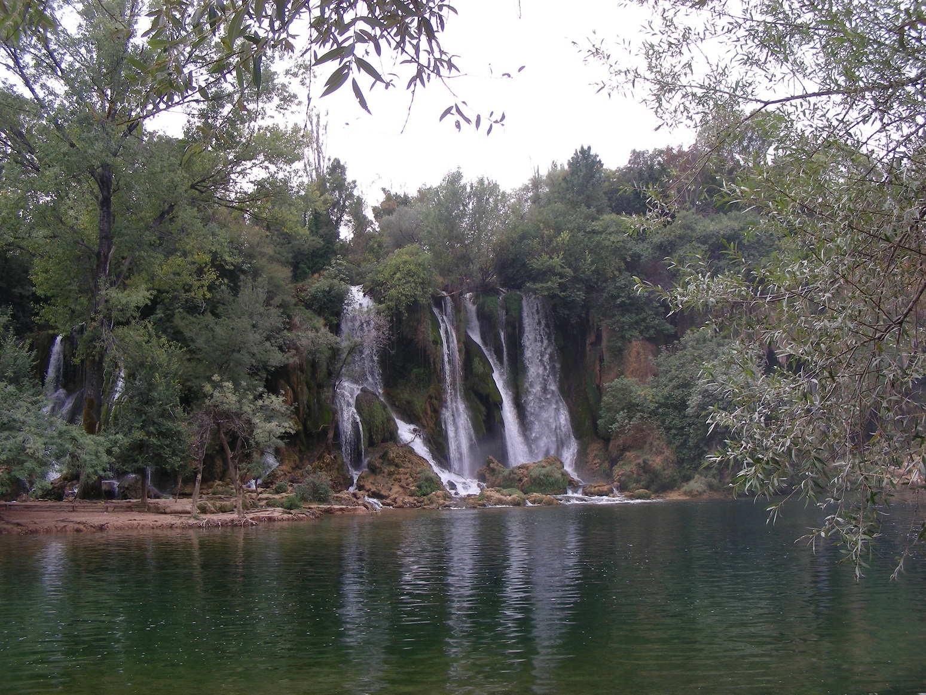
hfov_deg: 49.0
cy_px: 348
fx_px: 1017
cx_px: 463
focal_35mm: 38
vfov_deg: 37.7
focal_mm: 6.3
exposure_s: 1/145
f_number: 4
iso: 50
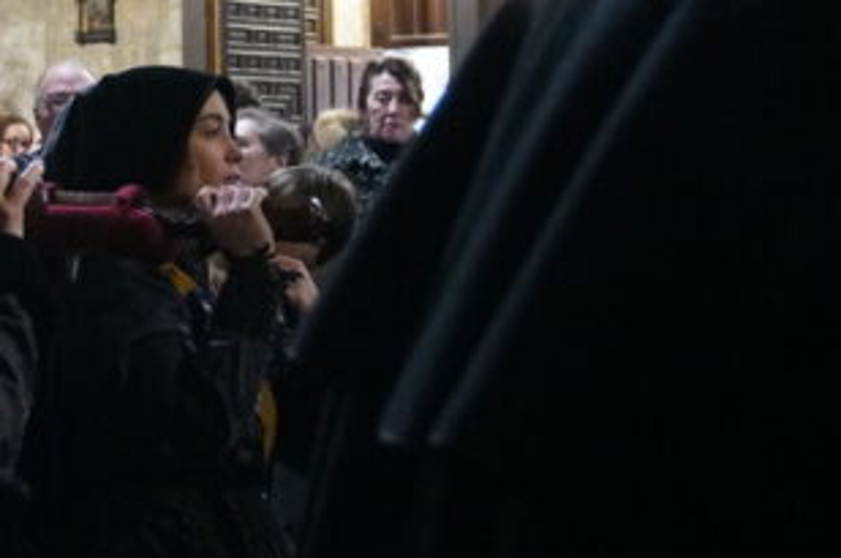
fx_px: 2262
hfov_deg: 19.9
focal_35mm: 97
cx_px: -152
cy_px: -110
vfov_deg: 13.7
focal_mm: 26
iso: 6400
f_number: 4.5
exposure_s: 1/80
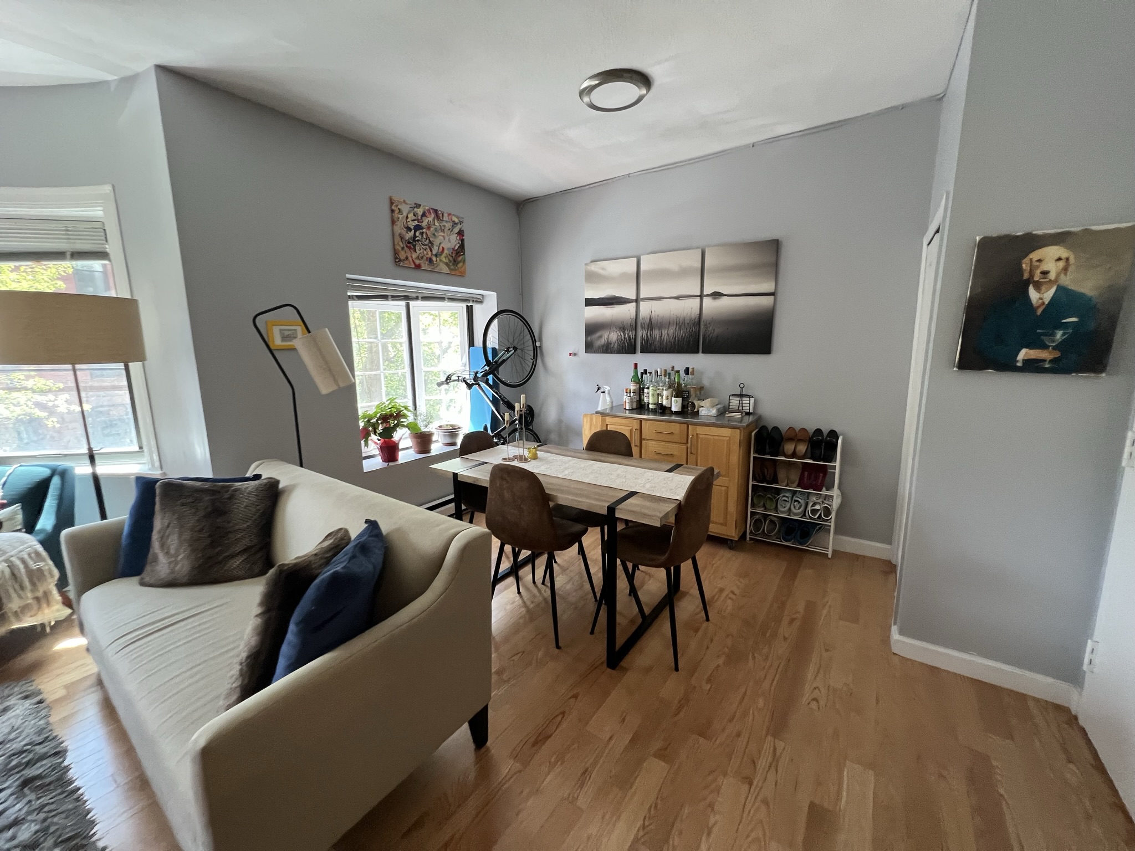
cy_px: 426
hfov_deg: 106.2
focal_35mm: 13
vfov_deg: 89.9
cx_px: 568
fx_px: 426
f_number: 1.8
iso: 200
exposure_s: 1/120
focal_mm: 1.57
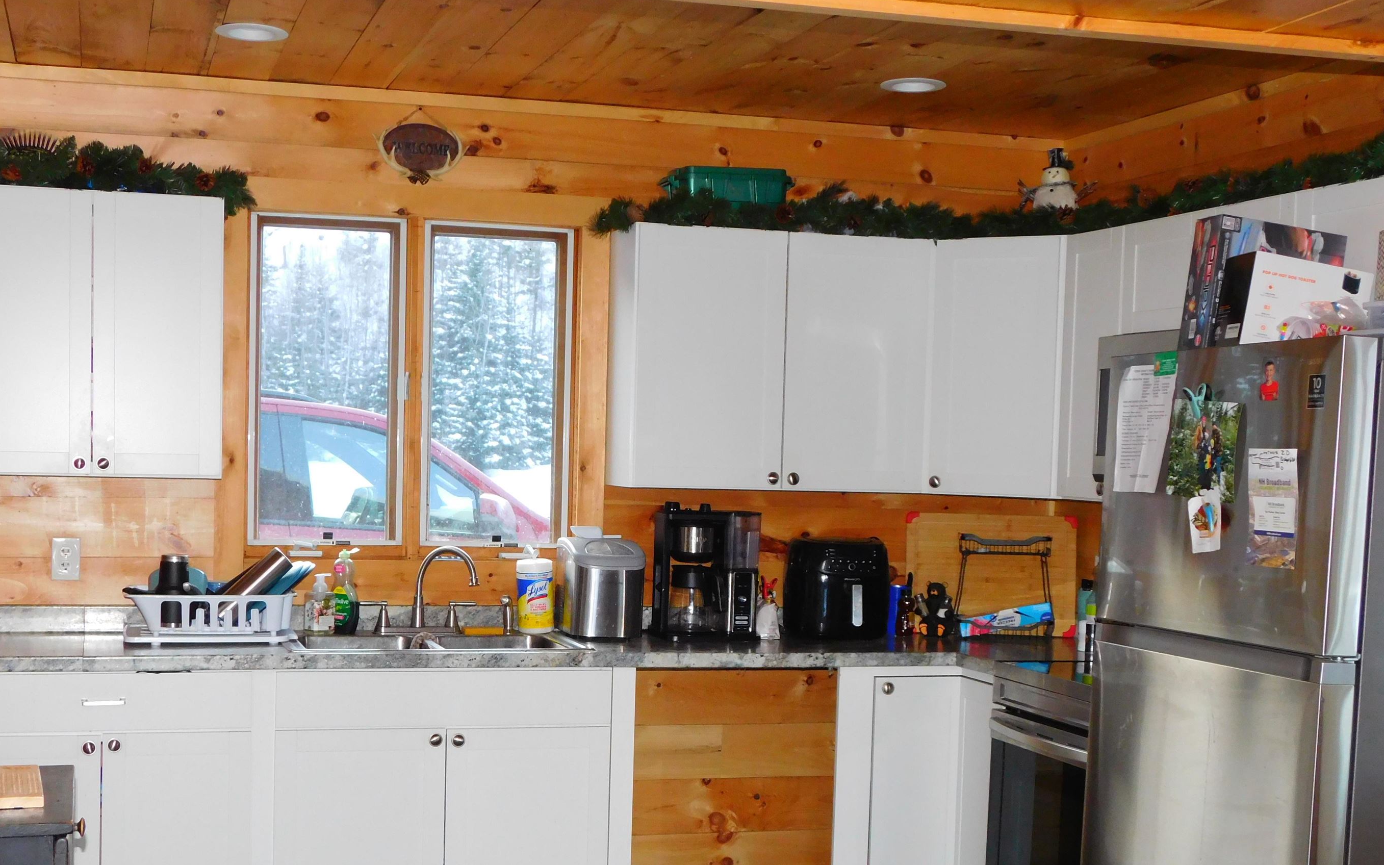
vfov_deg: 26.7
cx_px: 611
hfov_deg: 41.8
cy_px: 574
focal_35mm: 48
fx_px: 1810
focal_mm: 7.1
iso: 320
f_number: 3.6
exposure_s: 1/30
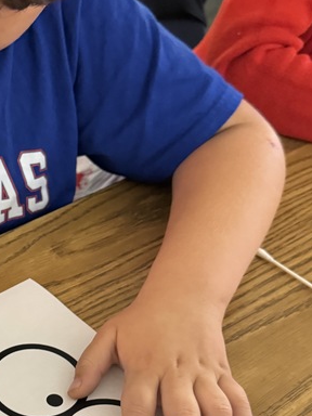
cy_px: 290
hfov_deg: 22.1
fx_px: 769
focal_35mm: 64
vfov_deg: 30.0
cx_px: 6
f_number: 1.78
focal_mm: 6.76
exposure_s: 1/30
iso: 800
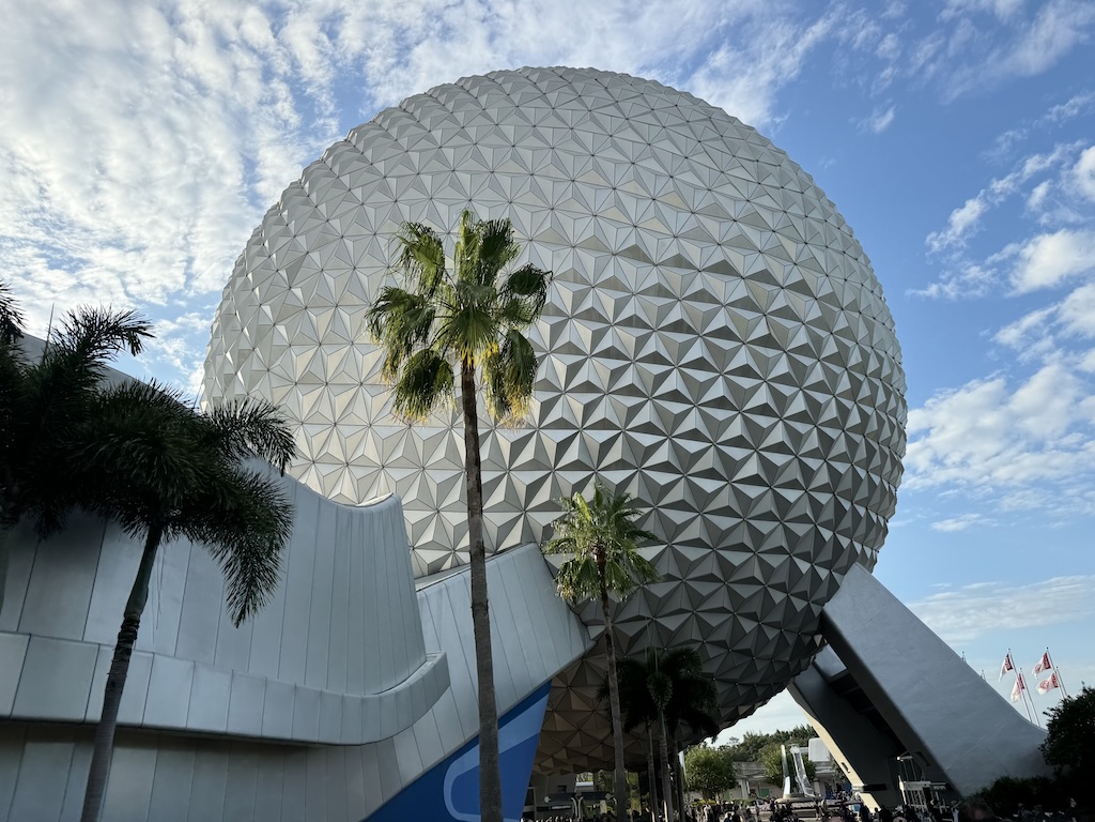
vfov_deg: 56.8
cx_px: 548
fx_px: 759
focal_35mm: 24
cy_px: 411
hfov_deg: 71.6
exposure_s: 1/2959
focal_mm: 6.76
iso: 80
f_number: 1.78
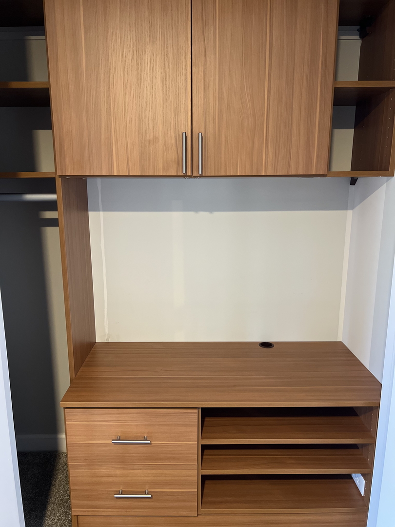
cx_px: 198
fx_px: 396
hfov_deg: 53.1
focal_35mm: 26
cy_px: 264
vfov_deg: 67.3
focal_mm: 5.7
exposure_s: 1/60
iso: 400
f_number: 1.5
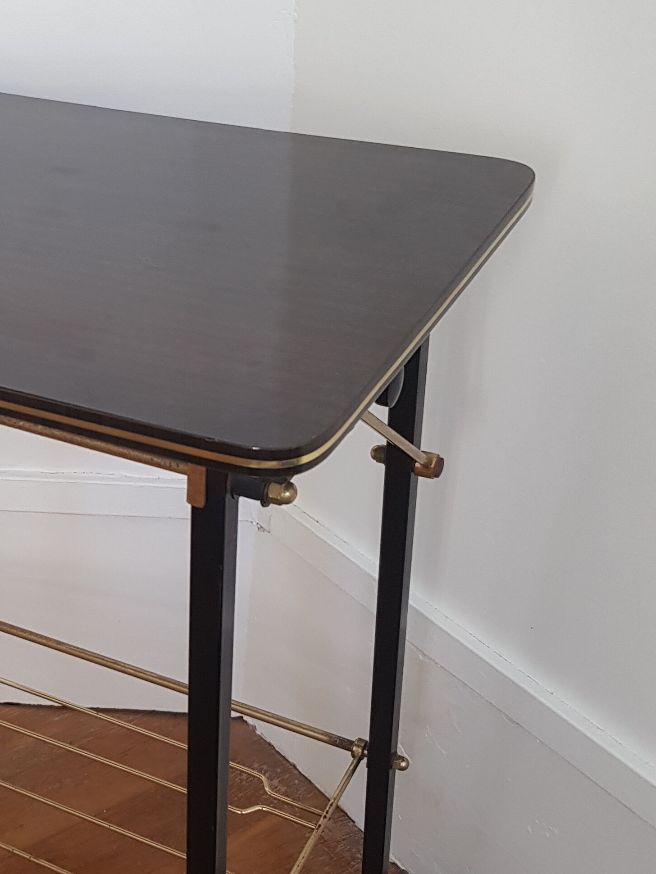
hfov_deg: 25.8
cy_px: 539
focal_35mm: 54
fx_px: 1364
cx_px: 12
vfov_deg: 35.4
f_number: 1.7
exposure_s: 1/60
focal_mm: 4.2
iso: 100
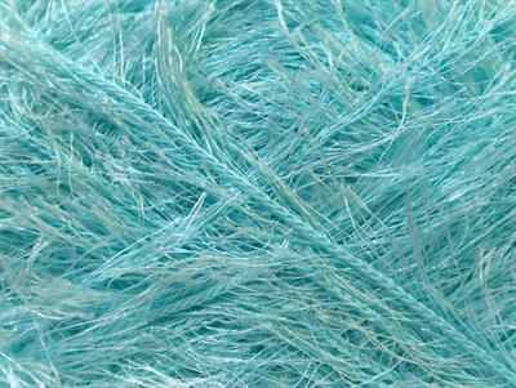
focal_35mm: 116
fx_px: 1731
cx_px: 258
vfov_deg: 12.8
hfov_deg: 17.0
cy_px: 194
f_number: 3
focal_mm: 23.76
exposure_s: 1/45
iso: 200
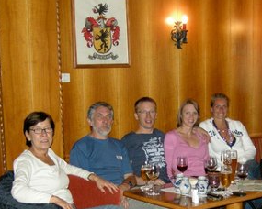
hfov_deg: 25.9
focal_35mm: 72
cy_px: 195
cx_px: 213
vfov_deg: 20.7
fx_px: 558
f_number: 2.7
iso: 330
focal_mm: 7.5
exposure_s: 1/60
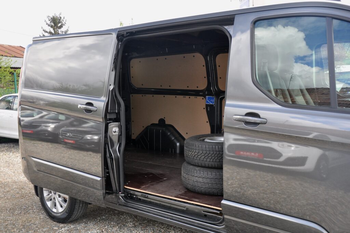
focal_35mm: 36
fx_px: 350
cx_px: 175
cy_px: 116
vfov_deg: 36.8
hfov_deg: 53.2
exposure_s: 1/125
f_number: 5.6
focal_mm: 24
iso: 500
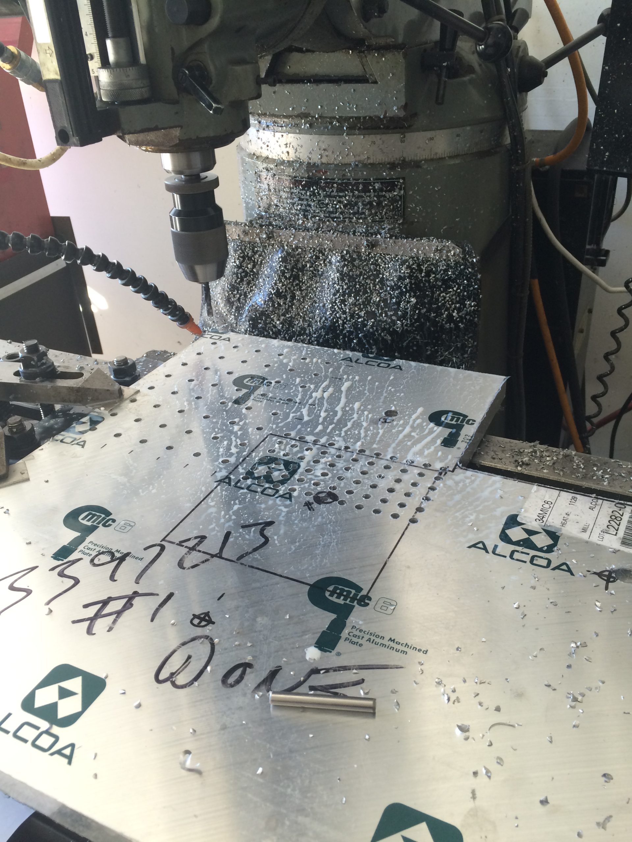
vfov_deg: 61.7
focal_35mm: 29
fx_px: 706
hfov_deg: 48.2
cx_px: 316
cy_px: 421
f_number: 2.2
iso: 40
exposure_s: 1/40
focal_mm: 4.15
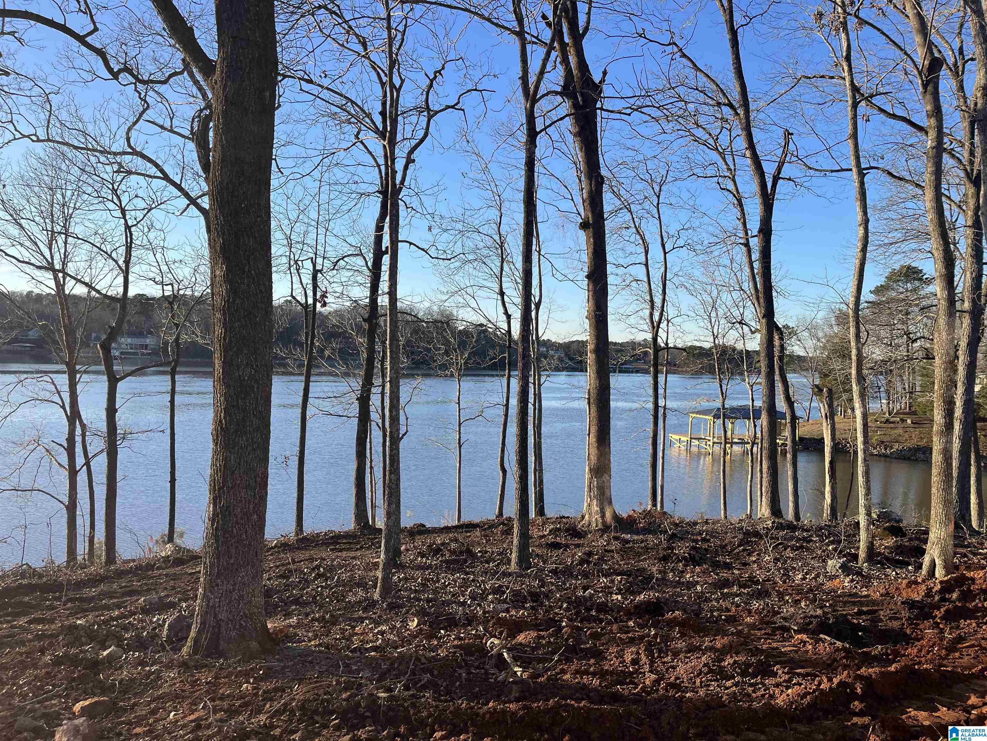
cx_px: 494
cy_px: 370
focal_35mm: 26
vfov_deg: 53.1
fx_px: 741
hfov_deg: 67.3
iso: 50
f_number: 1.6
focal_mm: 5.1
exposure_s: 1/1477
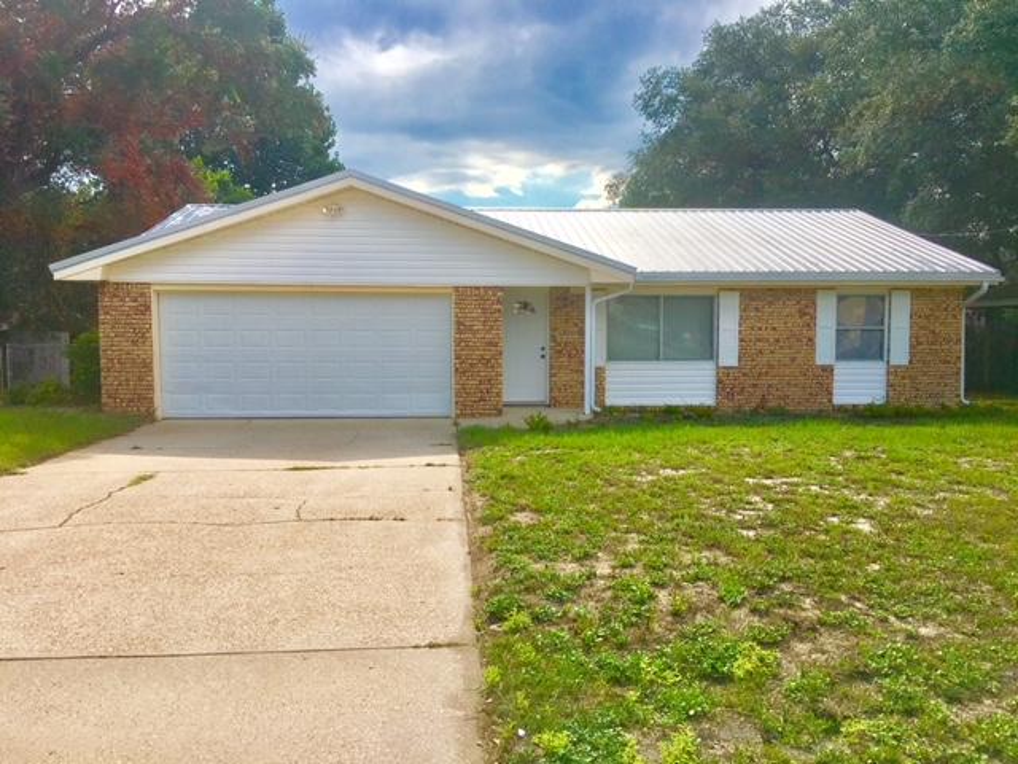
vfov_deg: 48.2
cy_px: 382
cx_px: 509
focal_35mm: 29
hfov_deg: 61.7
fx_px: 853
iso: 25
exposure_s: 1/1972
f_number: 2.2
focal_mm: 4.15
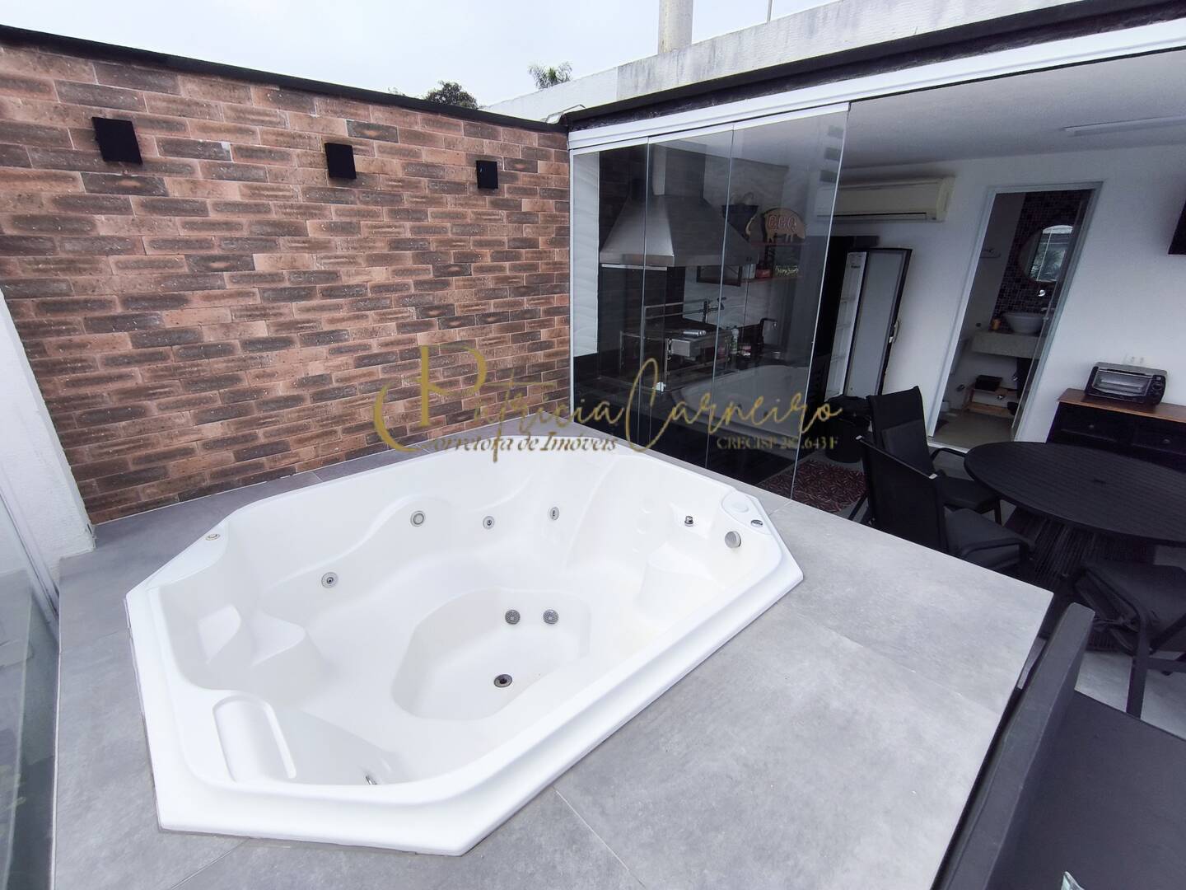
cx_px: 593
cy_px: 445
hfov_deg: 94.5
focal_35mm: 16
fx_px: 548
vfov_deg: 78.1
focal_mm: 1.65
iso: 50
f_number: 2.2
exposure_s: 1/1118
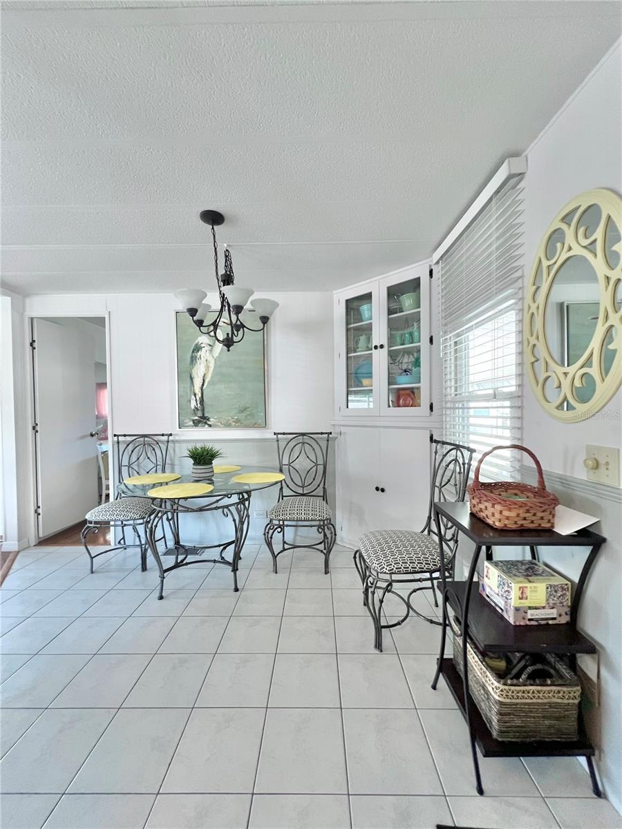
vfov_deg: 106.2
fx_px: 311
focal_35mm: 13
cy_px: 414
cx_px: 311
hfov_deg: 89.9
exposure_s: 1/60
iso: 320
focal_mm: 1.57
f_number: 1.8
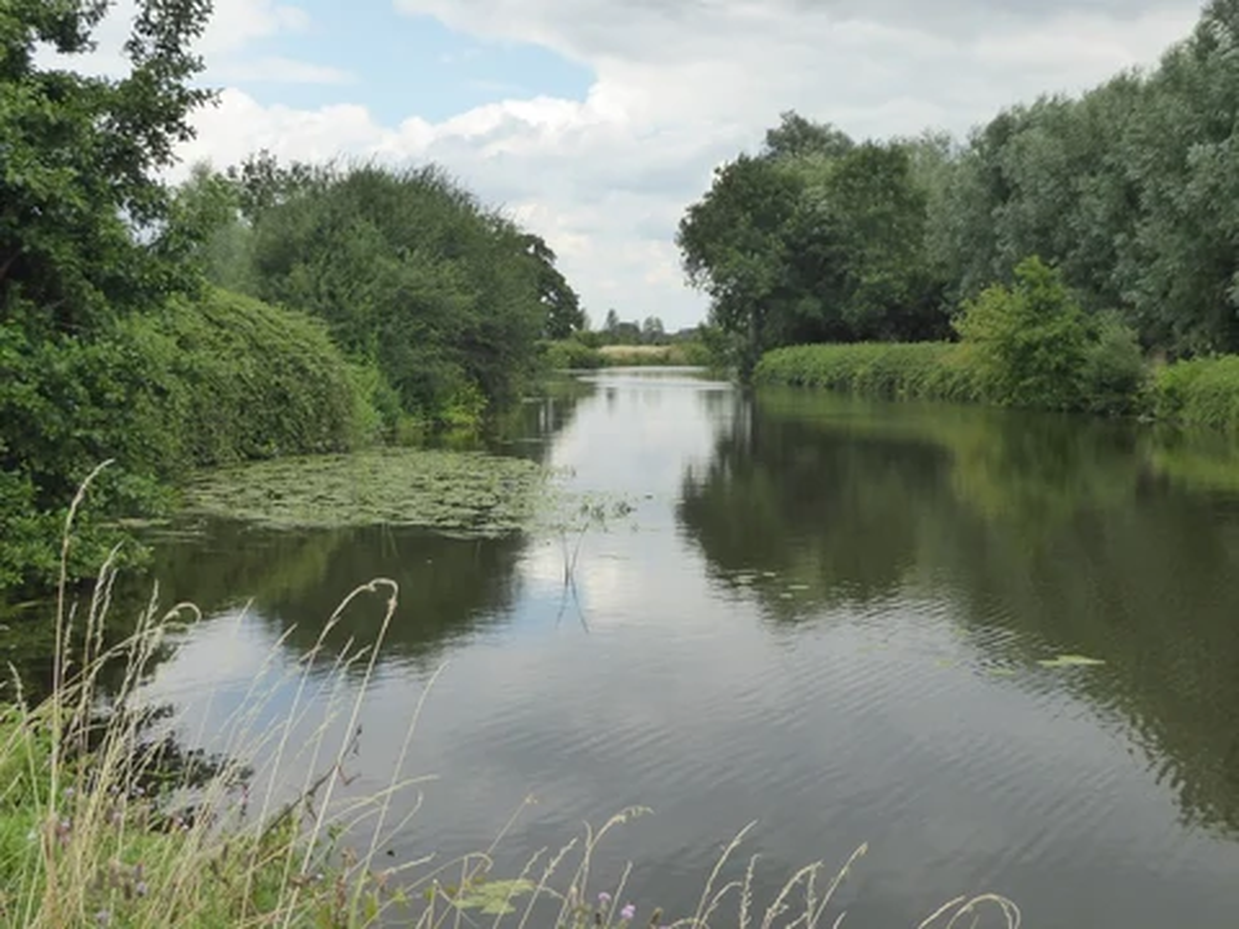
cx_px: 620
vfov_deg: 29.7
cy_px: 464
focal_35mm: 49
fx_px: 1754
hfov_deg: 38.9
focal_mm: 8.4
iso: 160
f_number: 4
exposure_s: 1/640
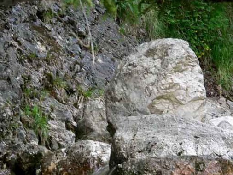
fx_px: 1897
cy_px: 156
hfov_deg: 7.0
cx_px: 79
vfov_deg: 5.3
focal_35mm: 282
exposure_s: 1/15
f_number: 2.8
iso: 80
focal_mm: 24.8
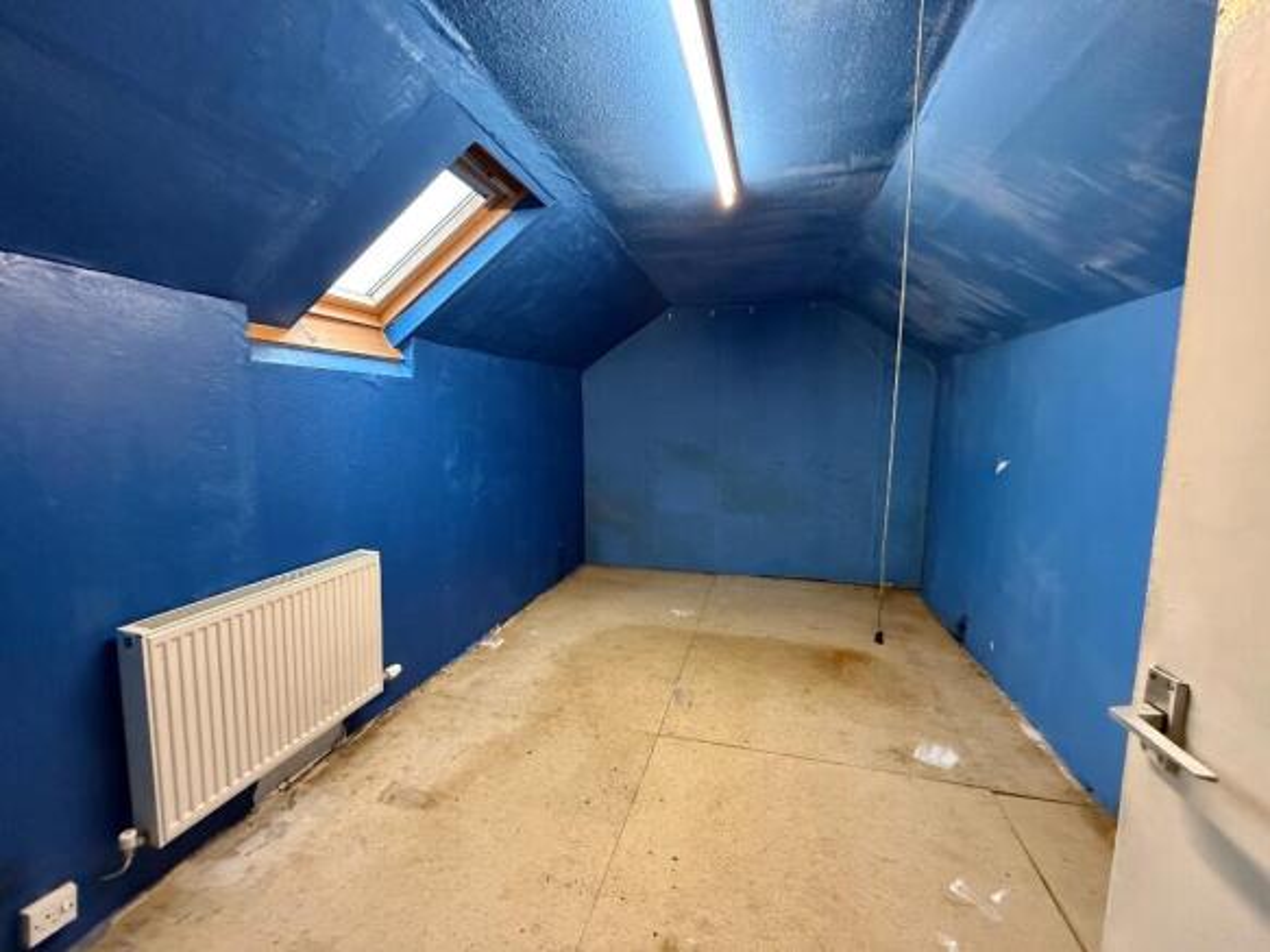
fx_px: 514
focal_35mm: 14
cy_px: 476
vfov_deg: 85.7
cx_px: 635
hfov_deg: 102.1
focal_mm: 2.22
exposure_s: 1/60
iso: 800
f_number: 2.2
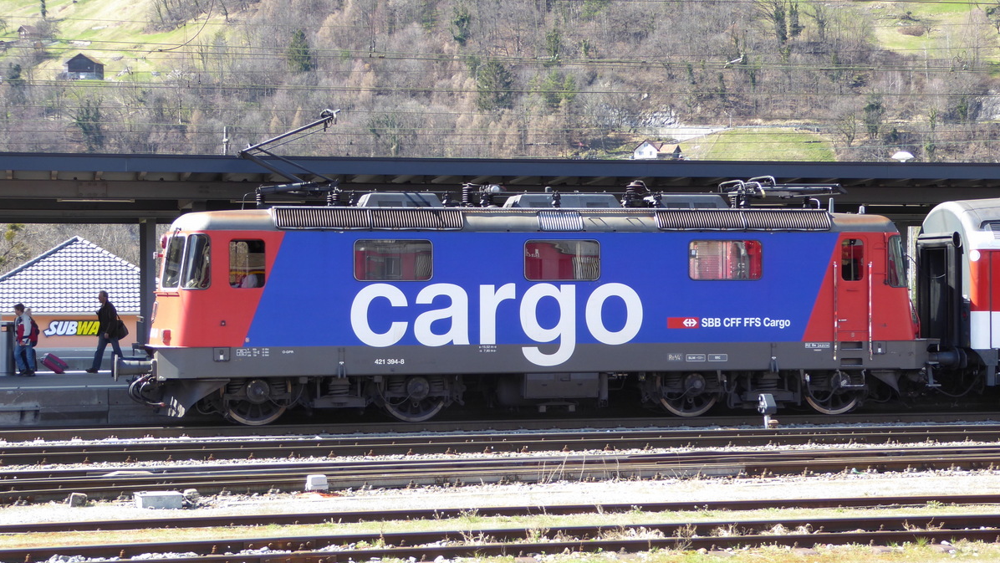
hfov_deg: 25.9
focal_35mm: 82
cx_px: 500
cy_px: 296
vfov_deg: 14.7
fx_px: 2175
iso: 80
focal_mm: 12.5
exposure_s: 1/80
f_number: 4.5
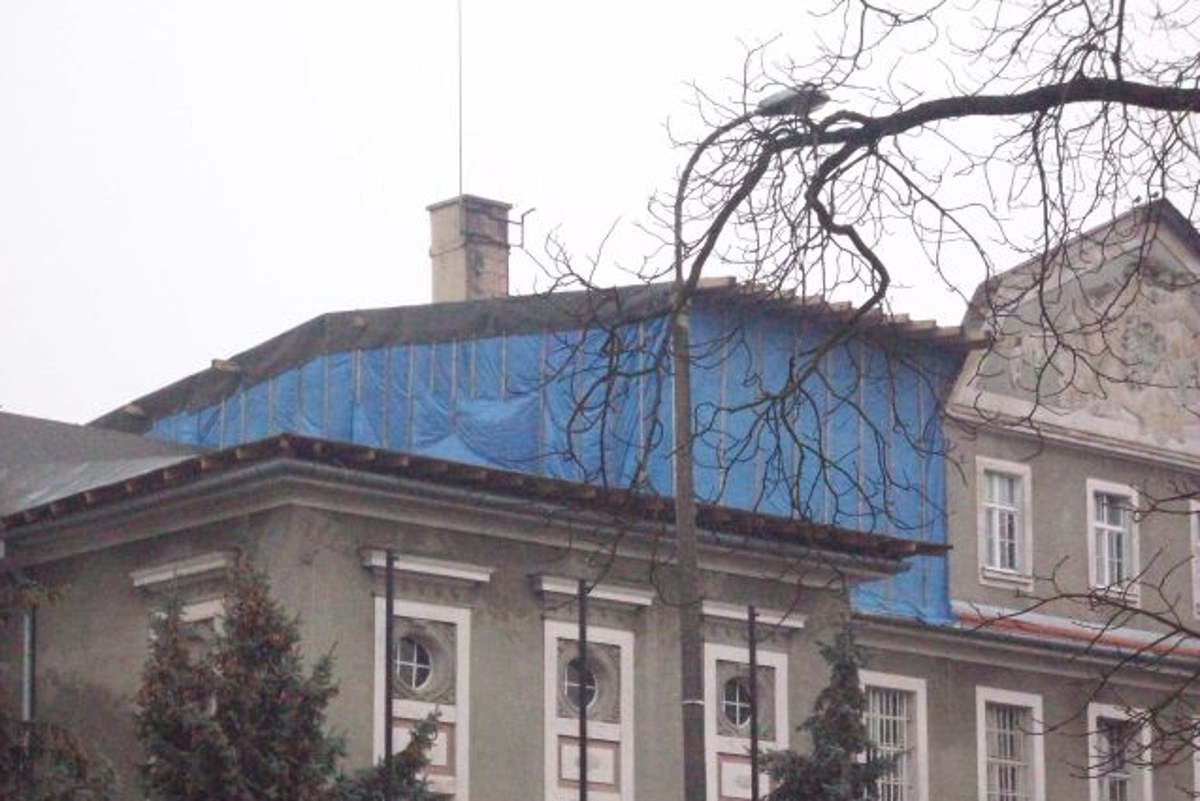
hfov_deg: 17.6
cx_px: 599
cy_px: 418
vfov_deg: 11.8
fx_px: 3867
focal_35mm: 116
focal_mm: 18.6
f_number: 5.2
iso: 800
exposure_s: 1/128
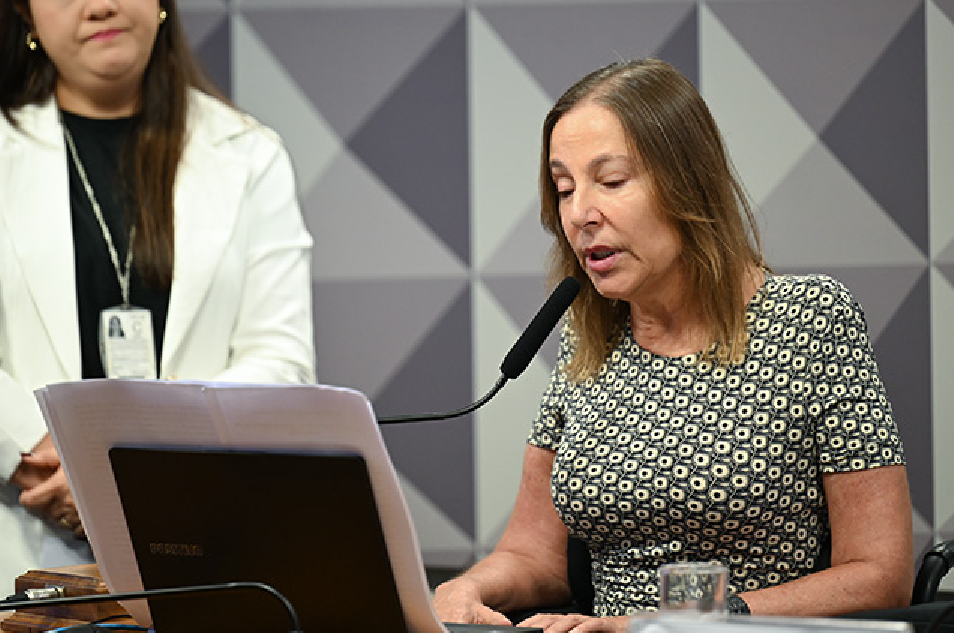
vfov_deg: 5.5
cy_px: 224
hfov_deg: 8.2
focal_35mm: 250
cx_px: 411
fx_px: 6615
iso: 1000
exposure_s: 1/125
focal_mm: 185
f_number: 2.8
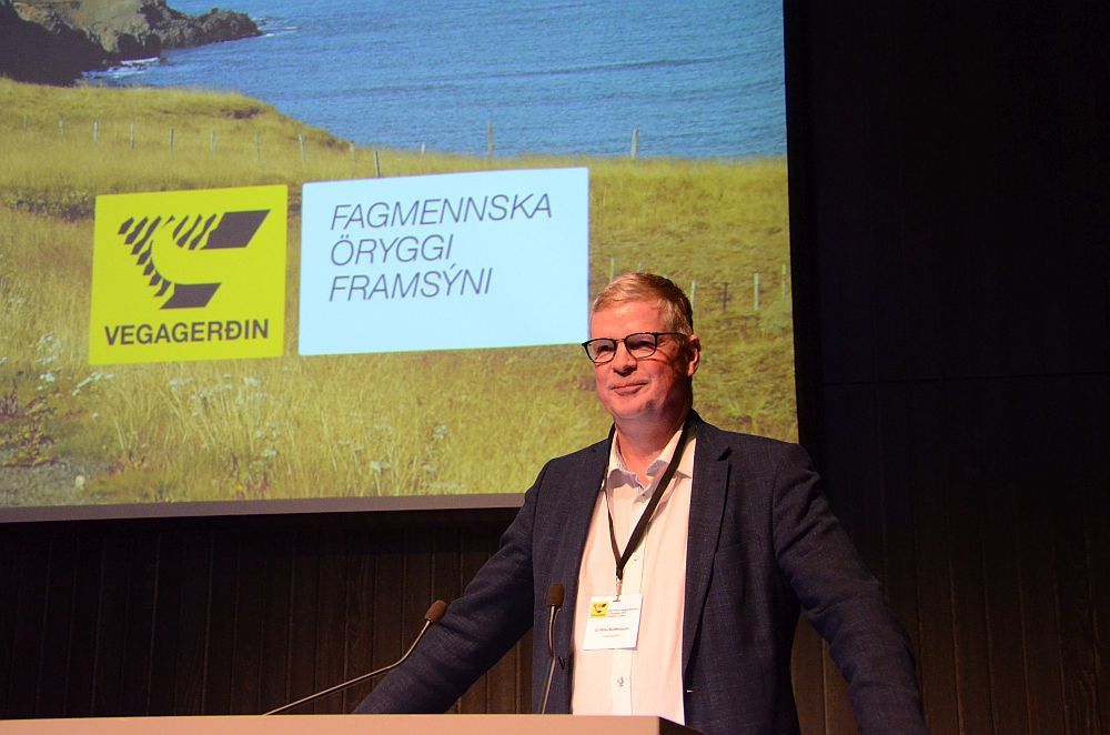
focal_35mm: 52
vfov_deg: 25.6
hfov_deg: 37.9
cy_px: 368
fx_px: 1615
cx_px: 555
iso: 4000
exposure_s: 1/50
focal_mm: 35
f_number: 5.6
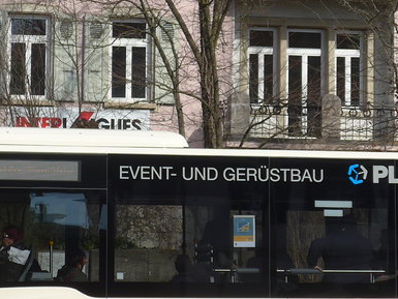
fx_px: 2116
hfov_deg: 10.7
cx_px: 229
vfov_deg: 8.1
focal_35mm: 184
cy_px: 109
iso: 80
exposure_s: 1/1300
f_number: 3.5
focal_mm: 12
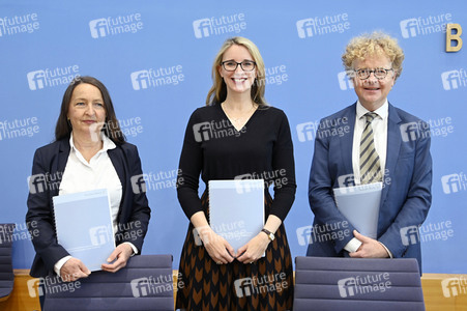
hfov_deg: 50.7
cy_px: 156
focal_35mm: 38
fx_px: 493
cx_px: 234
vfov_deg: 35.0
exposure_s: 1/320
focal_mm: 38
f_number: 5.6
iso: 3200
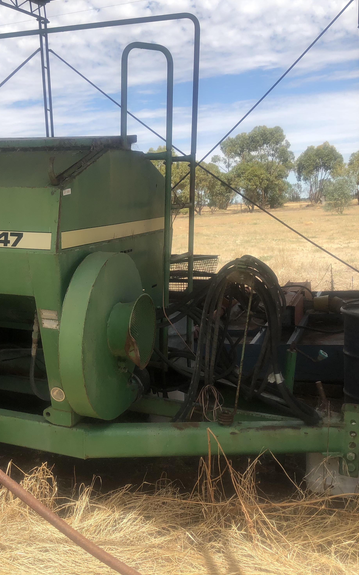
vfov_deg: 47.2
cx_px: 82
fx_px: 658
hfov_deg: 29.9
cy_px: 284
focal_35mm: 42
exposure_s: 1/1845
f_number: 1.8
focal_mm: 3.99
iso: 20
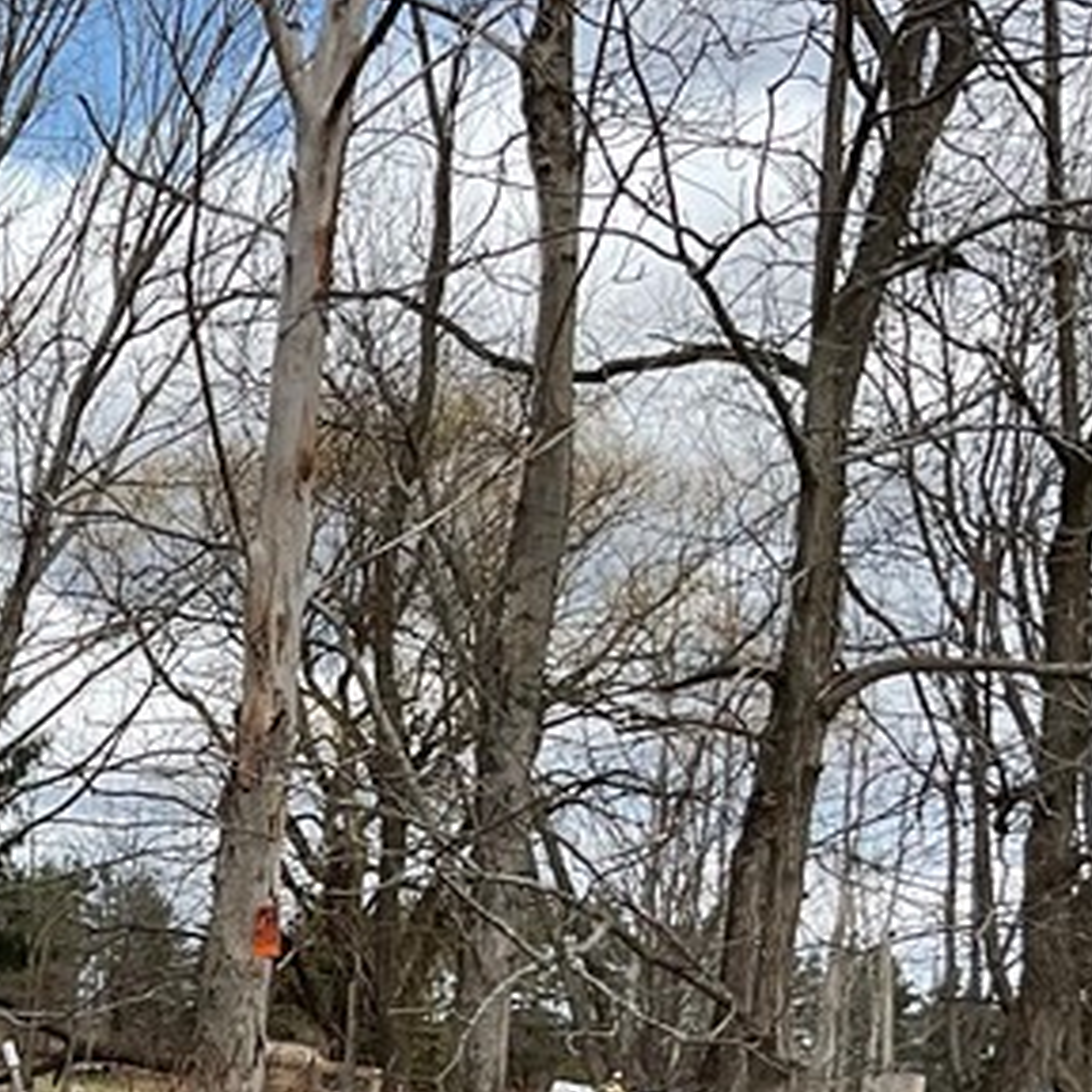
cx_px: -292
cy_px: 1228
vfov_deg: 18.3
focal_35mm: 91
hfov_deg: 17.9
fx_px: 3248
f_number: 1.8
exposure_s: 1/1076
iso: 16
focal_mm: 3
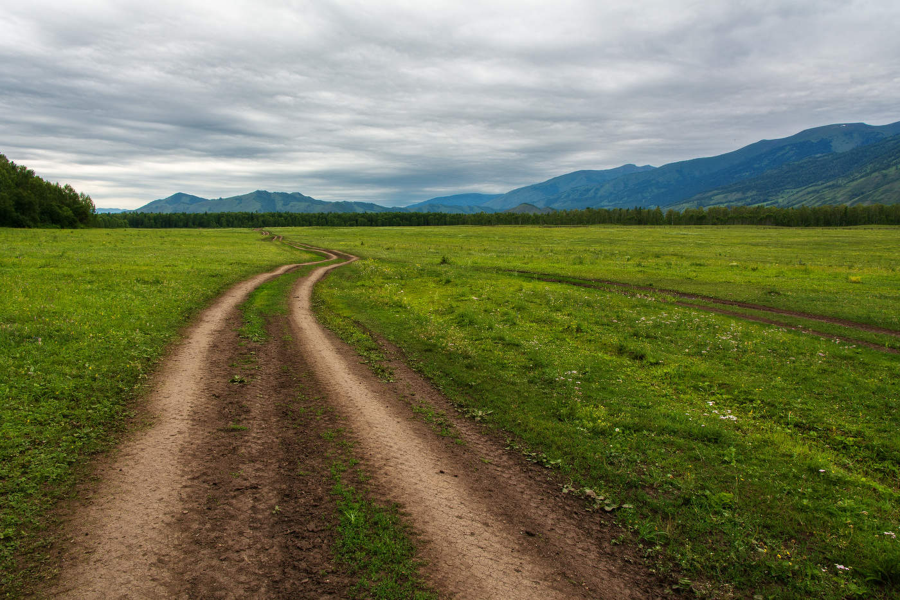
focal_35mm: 24
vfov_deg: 53.1
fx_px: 600
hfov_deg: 73.8
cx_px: 450
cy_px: 300
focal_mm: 16
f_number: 9
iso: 100
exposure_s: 1/100
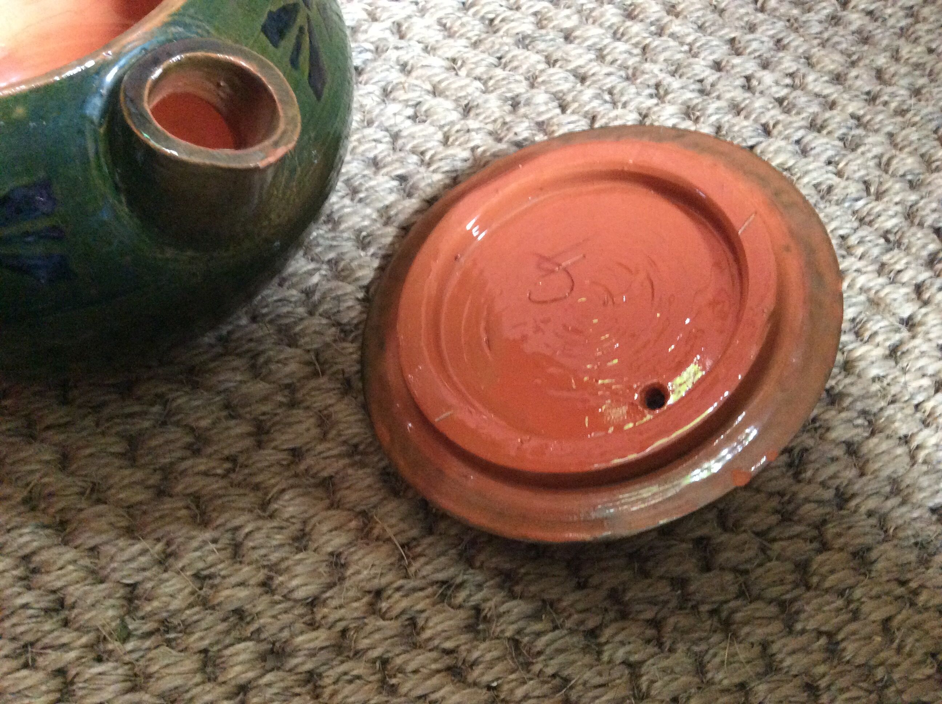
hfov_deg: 56.9
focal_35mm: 32
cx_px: 471
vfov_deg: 44.1
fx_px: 870
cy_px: 352
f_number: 2.4
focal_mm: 3.3
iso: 320
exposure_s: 1/17
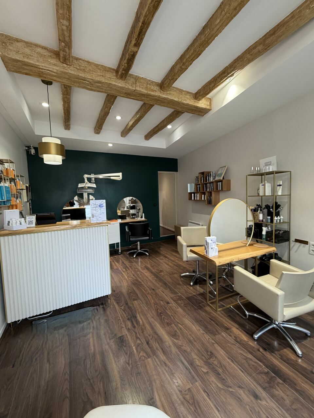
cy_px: 209
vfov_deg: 102.1
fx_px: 169
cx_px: 157
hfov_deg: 85.7
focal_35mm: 14
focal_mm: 2.22
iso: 160
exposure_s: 1/100
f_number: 2.2
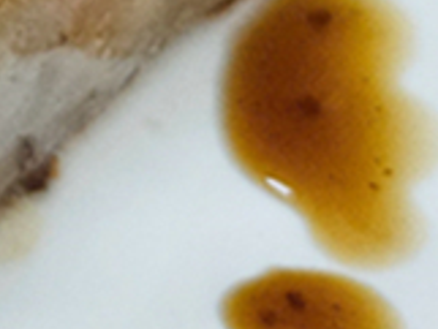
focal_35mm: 146
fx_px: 1849
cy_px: -552
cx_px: -813
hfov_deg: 10.3
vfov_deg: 8.9
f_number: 1.8
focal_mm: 5.4
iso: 500
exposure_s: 1/120
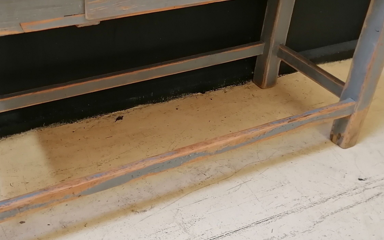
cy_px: 94
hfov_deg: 39.3
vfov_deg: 25.3
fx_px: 534
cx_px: 139
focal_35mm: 51
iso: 160
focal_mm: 4.75
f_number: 1.8
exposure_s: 1/33.3
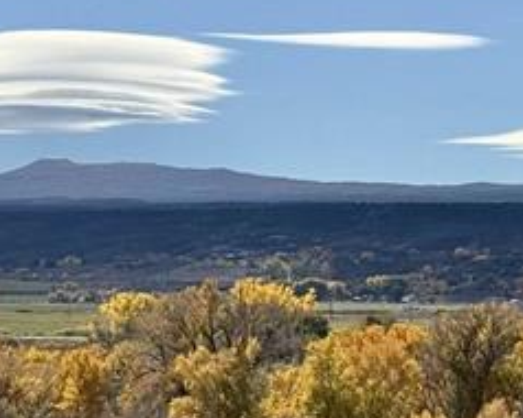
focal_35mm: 202
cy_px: 180
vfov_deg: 7.6
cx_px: 719
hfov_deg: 9.4
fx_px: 3124
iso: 80
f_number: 1.78
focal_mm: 6.76
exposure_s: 1/11364
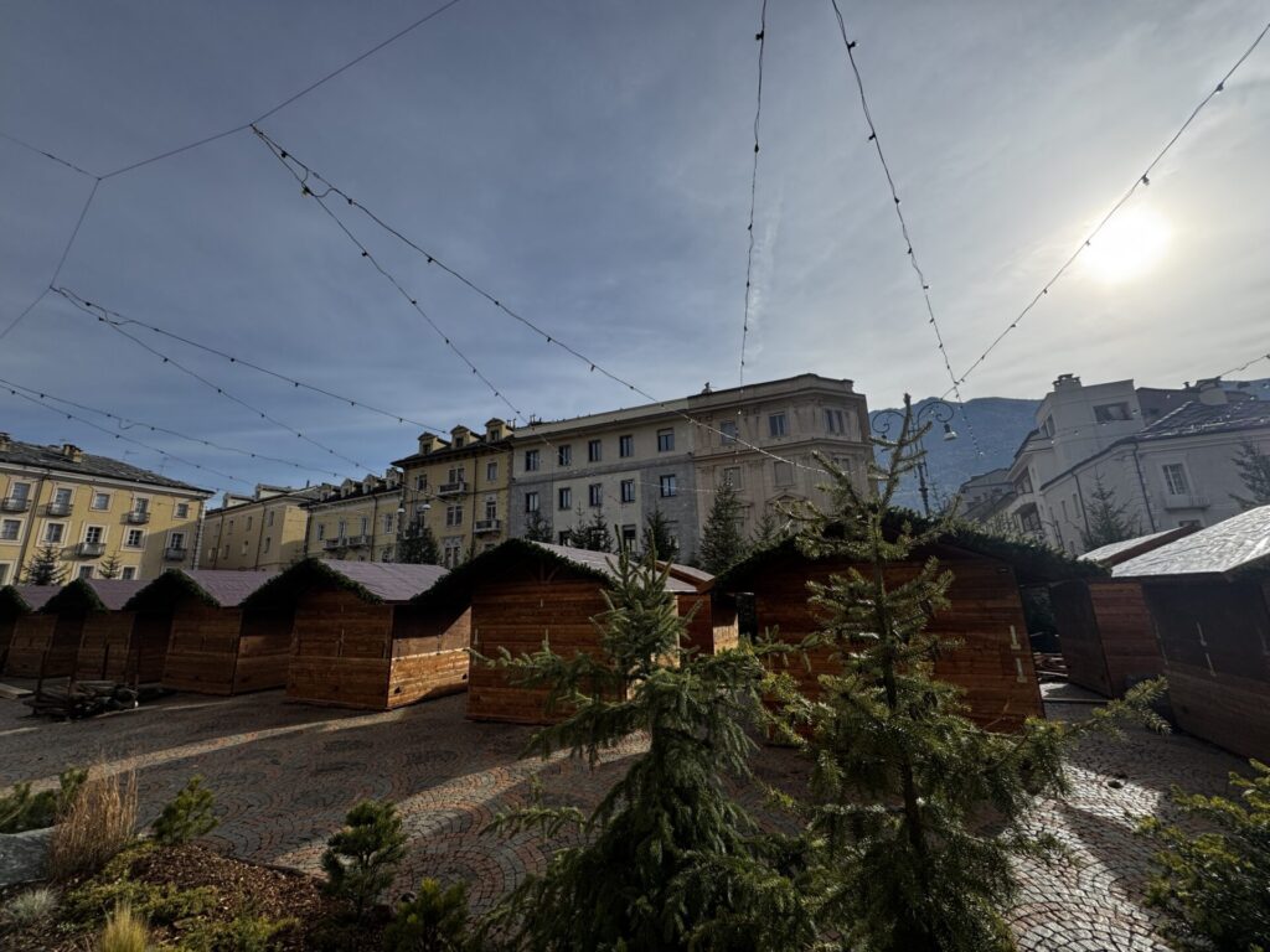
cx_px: 635
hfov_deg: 102.1
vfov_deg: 85.7
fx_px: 514
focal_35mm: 14
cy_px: 476
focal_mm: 2.22
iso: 50
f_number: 2.2
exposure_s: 1/2874
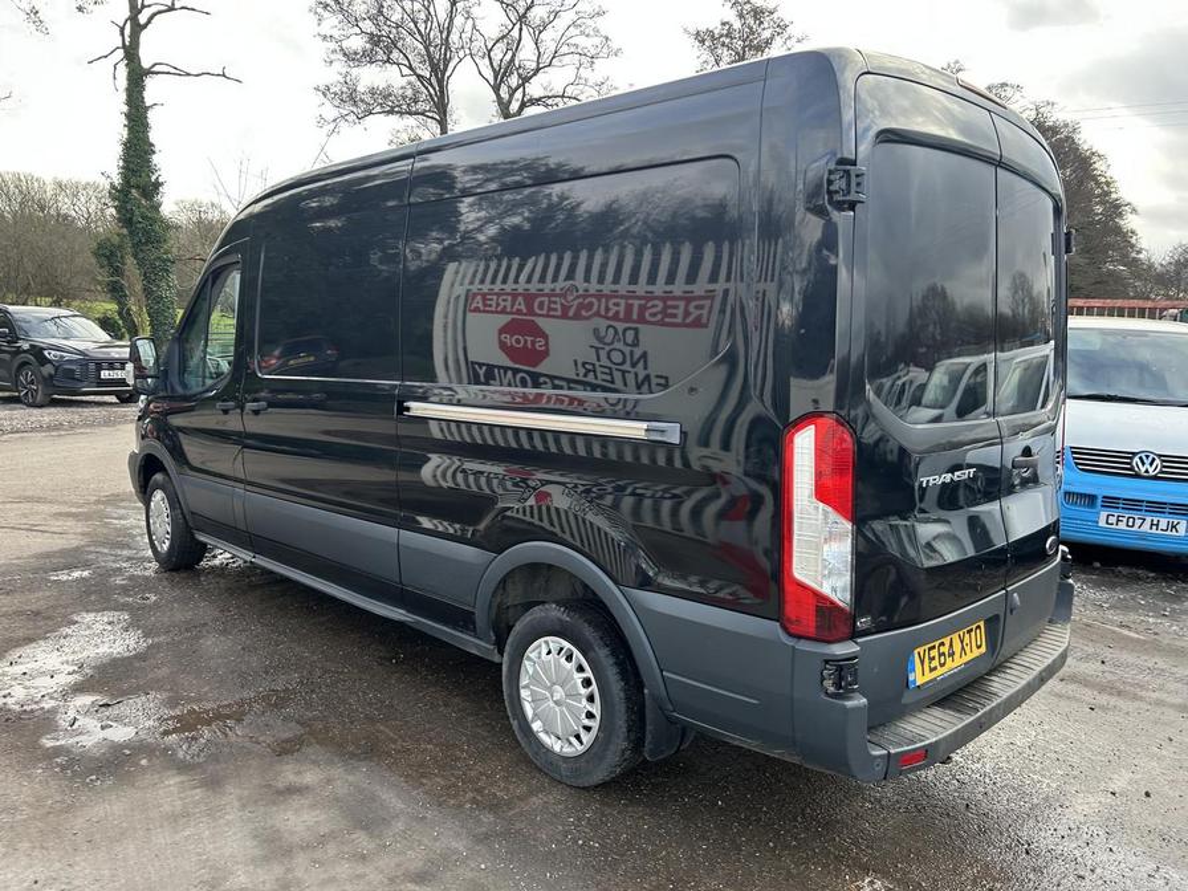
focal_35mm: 26
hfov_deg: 67.3
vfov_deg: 53.1
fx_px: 892
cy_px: 446
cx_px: 594
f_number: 1.5
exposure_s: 1/254
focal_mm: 5.7
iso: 50
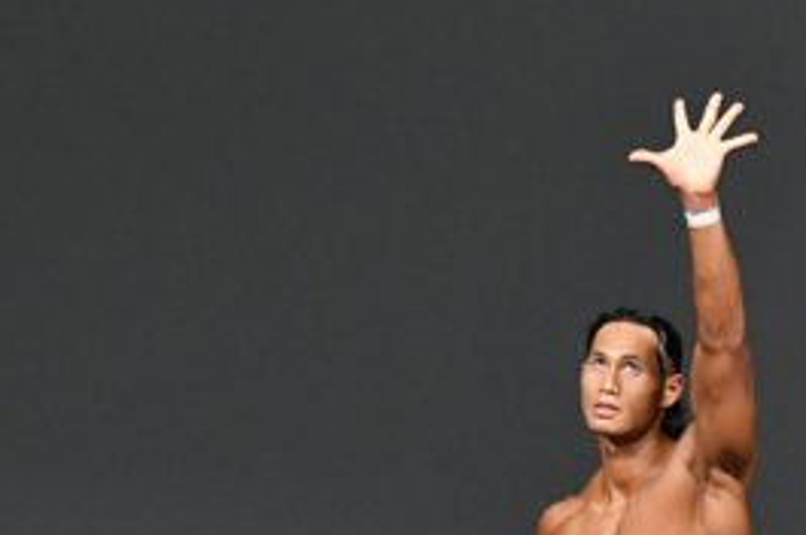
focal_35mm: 746
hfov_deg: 2.8
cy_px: 702
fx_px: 16681
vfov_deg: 1.8
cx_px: 950
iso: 4000
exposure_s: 1/400
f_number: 5.6
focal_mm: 170
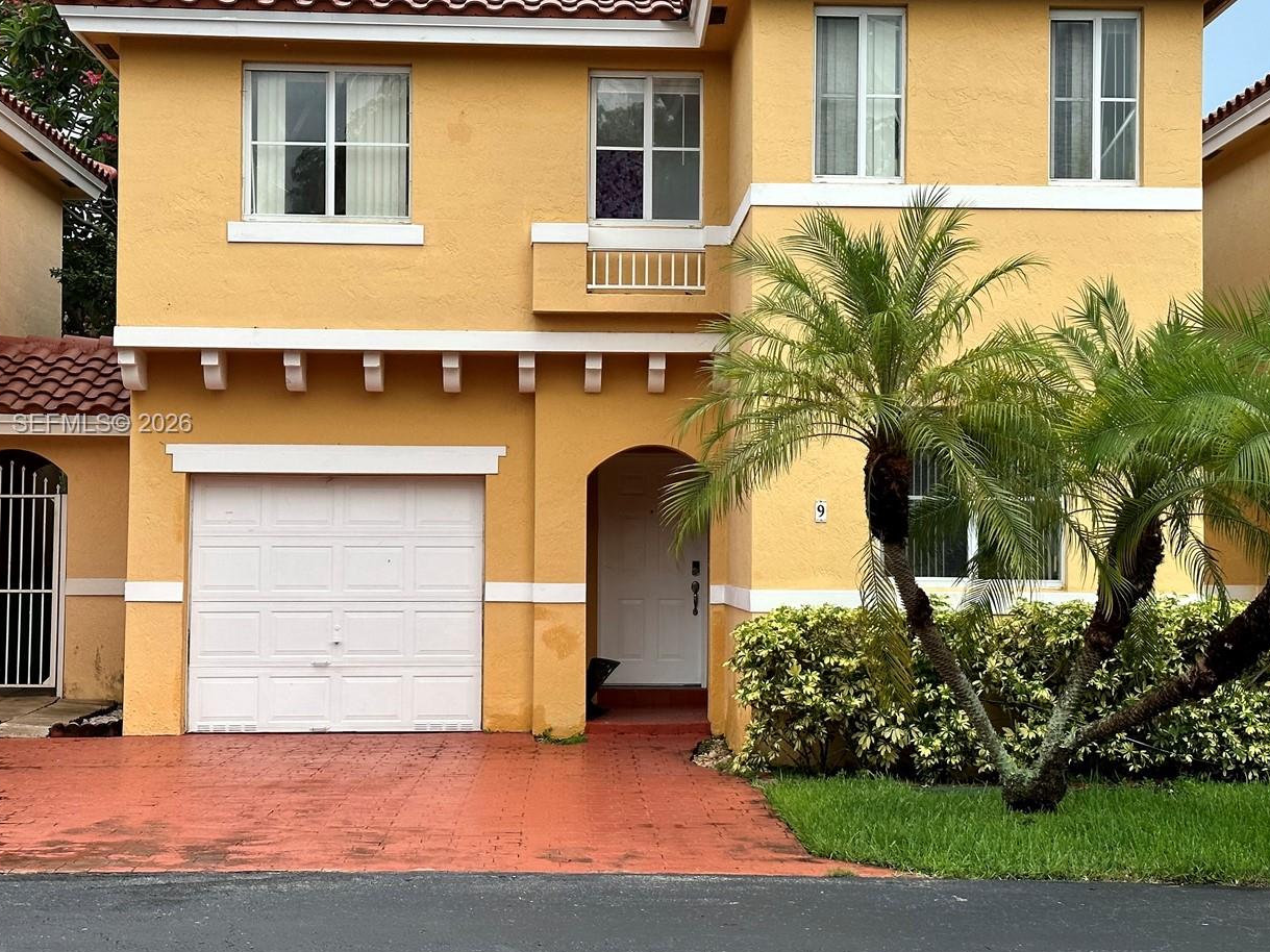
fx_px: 2311
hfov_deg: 30.7
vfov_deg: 23.3
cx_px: 701
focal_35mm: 63
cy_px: 425
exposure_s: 1/2252
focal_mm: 6.86
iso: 64
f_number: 1.78
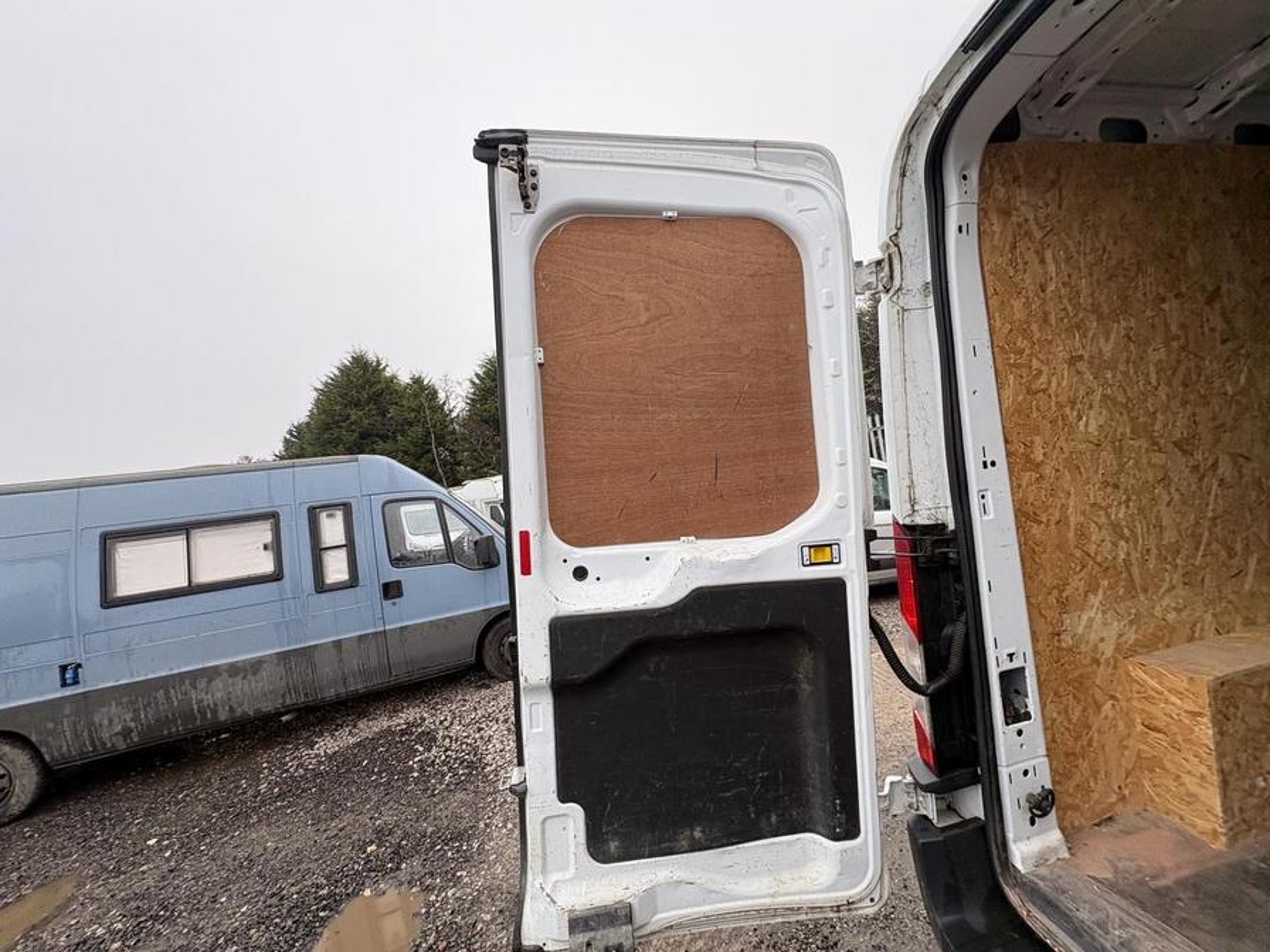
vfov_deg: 85.7
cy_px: 476
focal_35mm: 14
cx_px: 635
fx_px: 514
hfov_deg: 102.1
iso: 40
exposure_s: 1/113
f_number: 2.2
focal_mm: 2.22
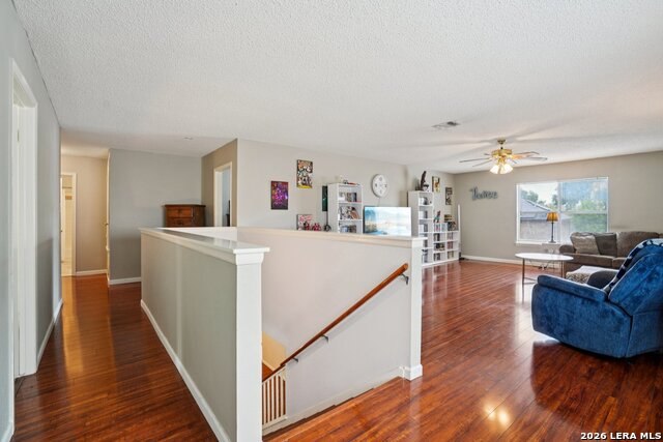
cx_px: 332
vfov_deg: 73.8
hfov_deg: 96.7
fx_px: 295
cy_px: 221
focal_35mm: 16
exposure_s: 1/8
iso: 400
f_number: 8
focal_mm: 16
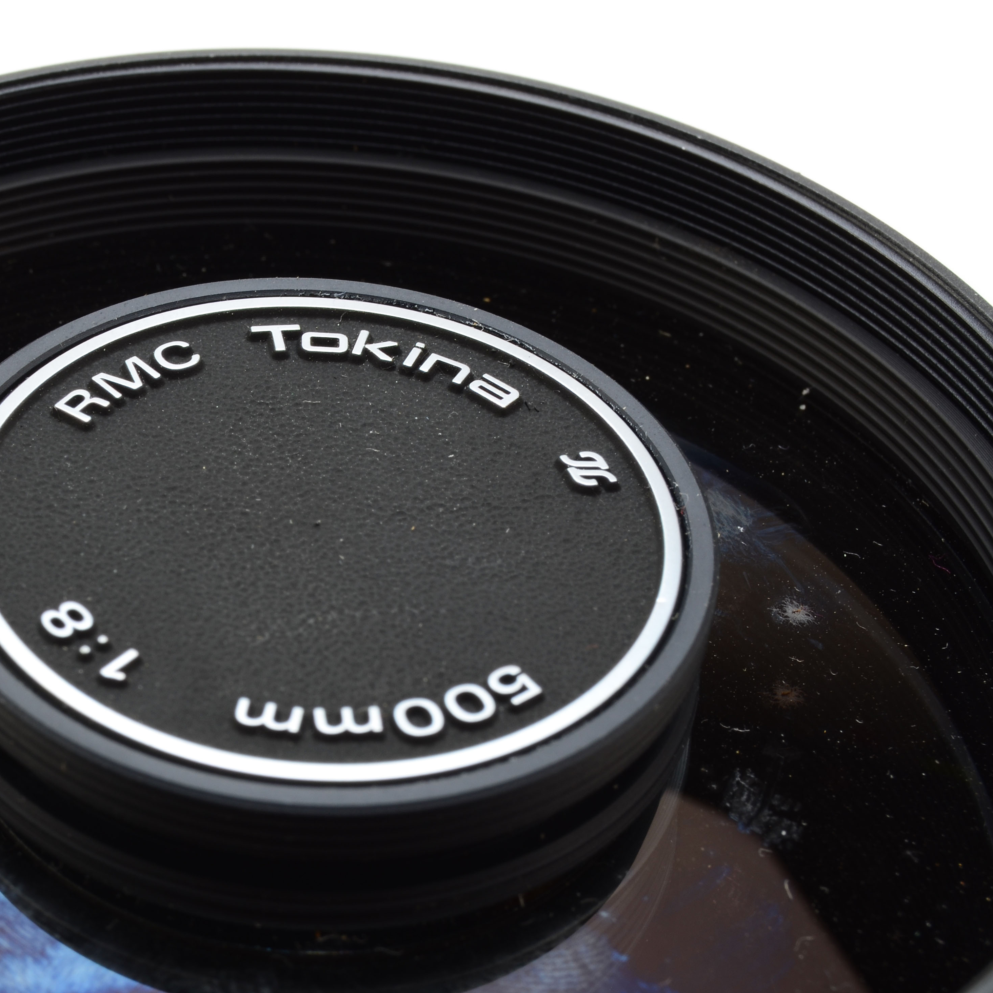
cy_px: 539
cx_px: 241
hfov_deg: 14.7
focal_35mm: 118
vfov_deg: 14.8
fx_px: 3820
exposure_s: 1/160
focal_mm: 55
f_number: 18
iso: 100
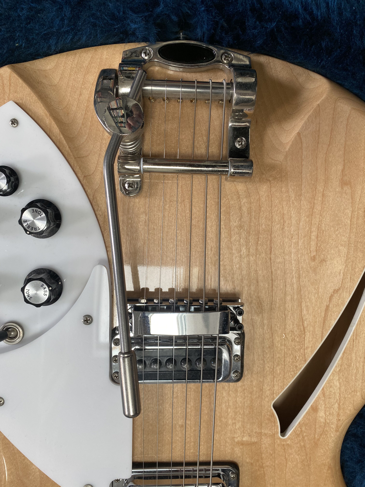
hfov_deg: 53.1
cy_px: 244
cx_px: 182
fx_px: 366
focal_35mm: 26
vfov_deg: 67.3
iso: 100
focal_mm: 4.25
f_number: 1.8
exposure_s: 1/100
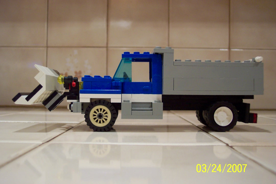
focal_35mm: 38
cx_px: 138
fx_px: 291
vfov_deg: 35.1
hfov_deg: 50.7
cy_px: 92
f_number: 2.8
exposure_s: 1/30
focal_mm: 8
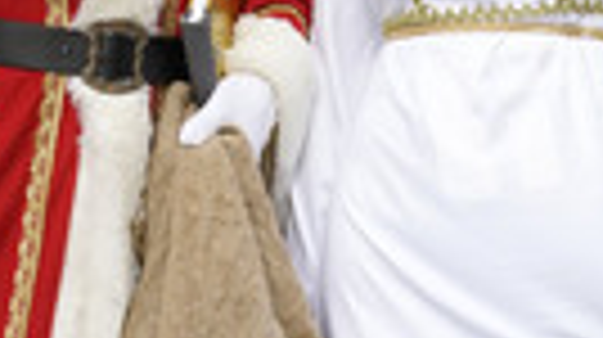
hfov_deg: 9.2
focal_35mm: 234
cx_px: 243
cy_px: -131
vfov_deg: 5.1
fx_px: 3737
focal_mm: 75
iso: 640
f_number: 6.3
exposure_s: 1/800
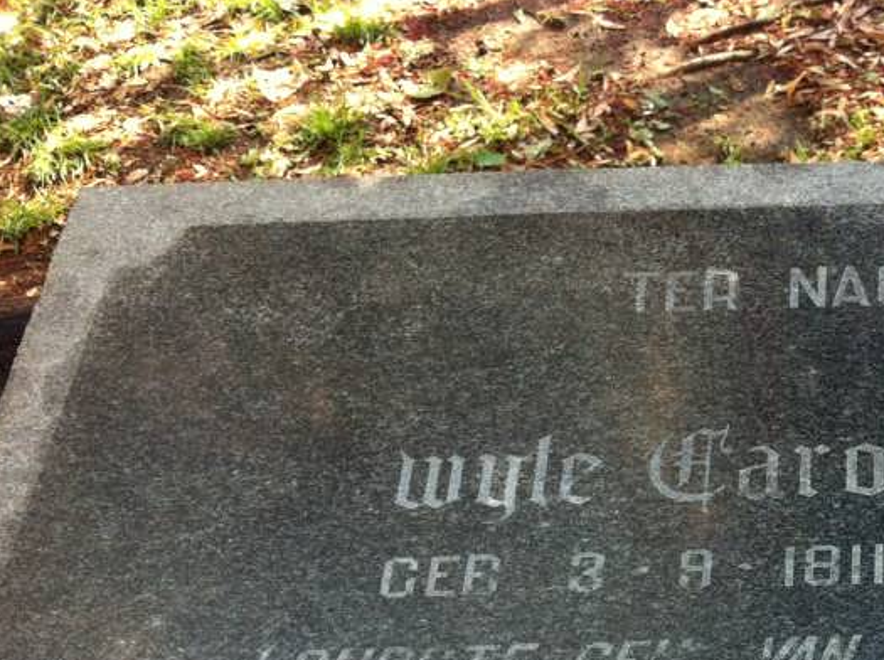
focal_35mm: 80
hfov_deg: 23.0
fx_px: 2040
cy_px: 712
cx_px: 970
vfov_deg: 17.8
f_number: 2.8
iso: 100
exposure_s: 1/60
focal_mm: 3.85
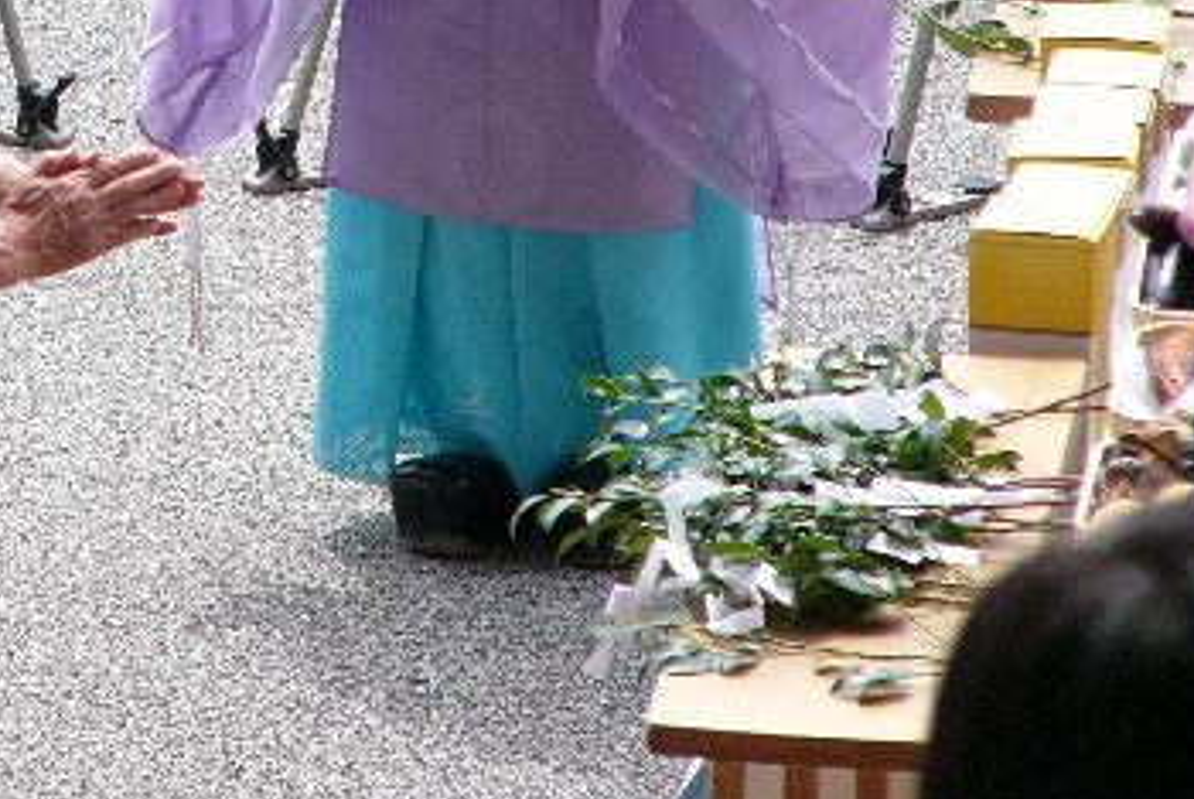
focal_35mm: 452
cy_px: 24
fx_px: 15003
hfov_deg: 4.6
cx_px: 205
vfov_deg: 3.0
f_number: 2.8
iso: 100
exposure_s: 1/1000
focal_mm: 39.6
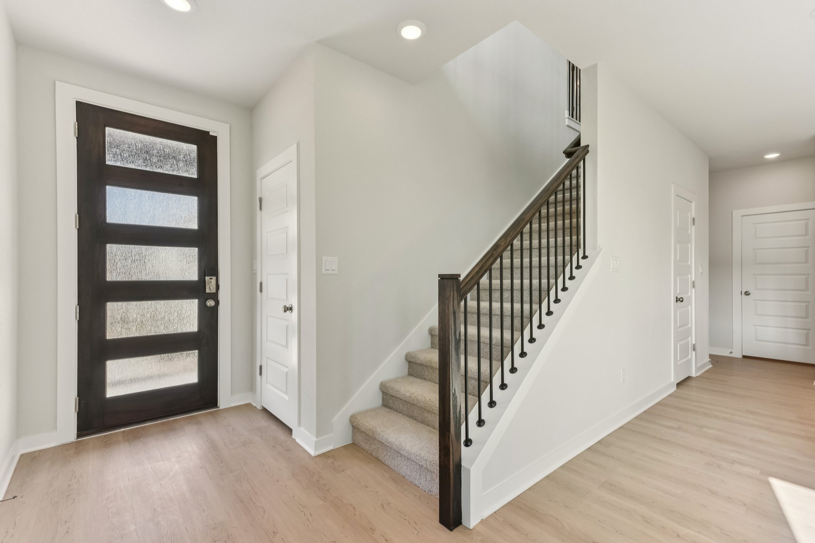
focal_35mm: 16
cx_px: 408
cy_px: 272
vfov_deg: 73.8
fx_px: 362
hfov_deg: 96.7
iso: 400
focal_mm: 16
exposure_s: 1/200
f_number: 8
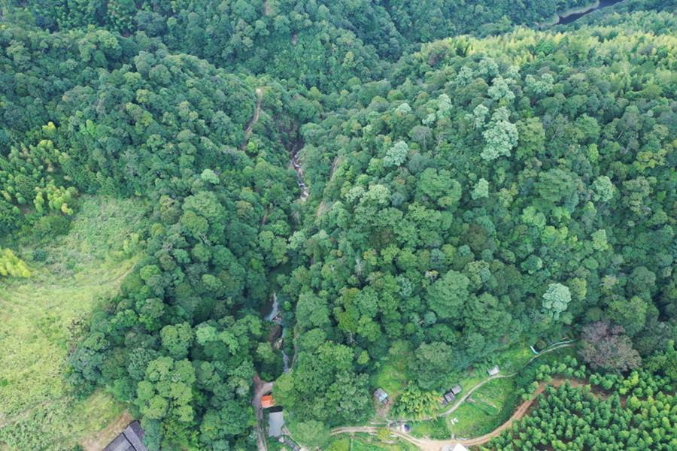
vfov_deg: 46.4
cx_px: 338
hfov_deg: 65.5
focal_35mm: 28
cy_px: 226
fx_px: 527
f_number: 8
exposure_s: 1/160
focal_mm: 10.26
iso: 800
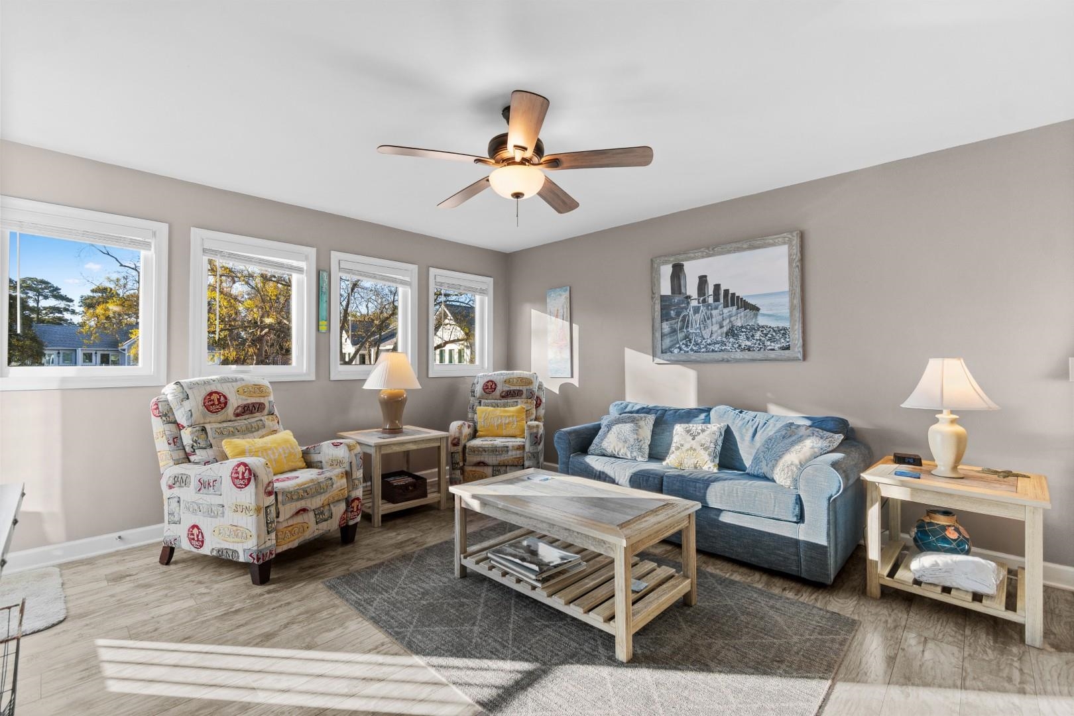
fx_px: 447
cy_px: 358
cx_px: 537
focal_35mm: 15
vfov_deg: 77.3
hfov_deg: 100.4
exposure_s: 1/40
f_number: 4.5
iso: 100
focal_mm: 10
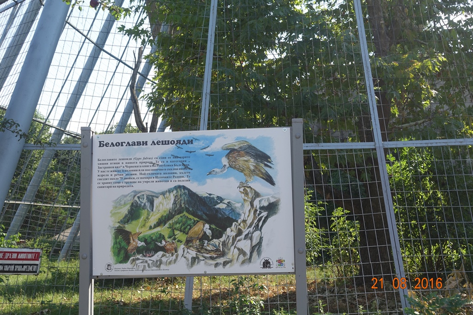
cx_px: 236
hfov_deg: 38.9
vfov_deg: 26.5
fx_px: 670
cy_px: 158
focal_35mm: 51
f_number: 5.6
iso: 125
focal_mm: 18.7
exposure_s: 1/160
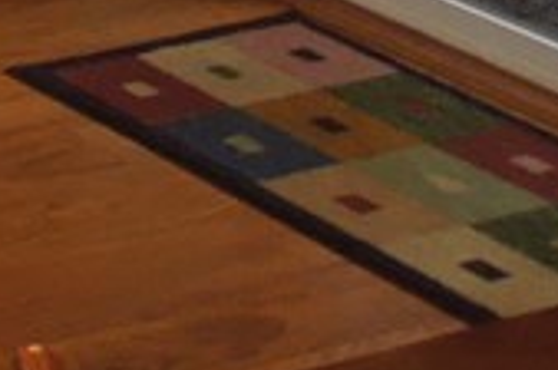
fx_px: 2444
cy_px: -869
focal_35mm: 158
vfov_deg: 7.3
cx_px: -1109
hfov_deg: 9.9
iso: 200
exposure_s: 1/30
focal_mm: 4.5
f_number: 3.3
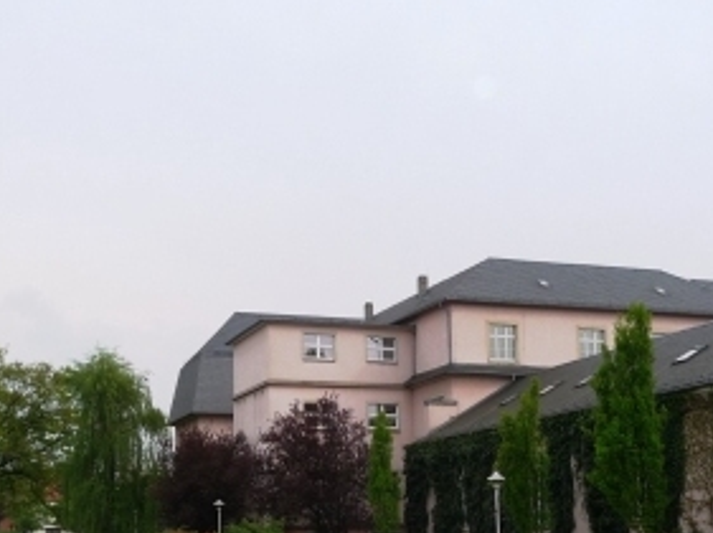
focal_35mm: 54
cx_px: 343
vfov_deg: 26.6
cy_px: 409
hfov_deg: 35.6
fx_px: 1111
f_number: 3.3
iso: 100
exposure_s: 1/1000
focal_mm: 4.7
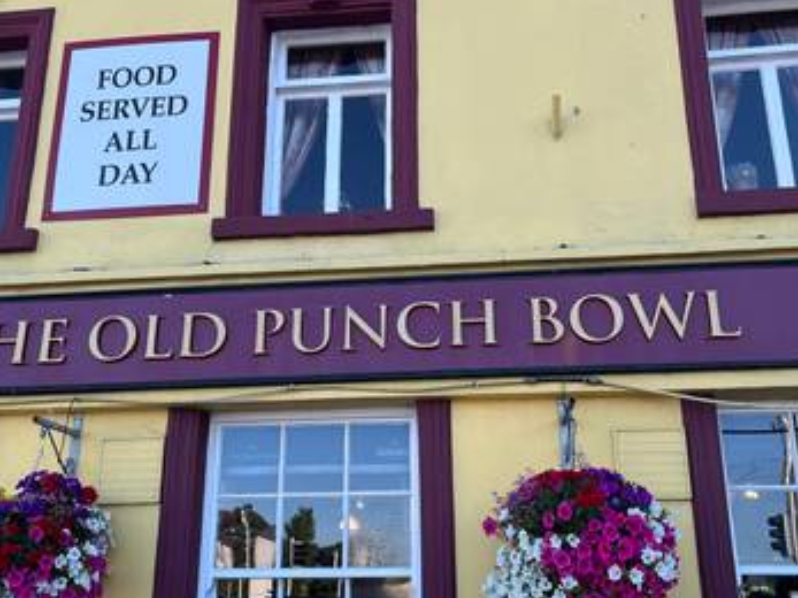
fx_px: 830
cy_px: 317
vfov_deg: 39.6
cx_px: 405
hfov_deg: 51.4
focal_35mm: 36
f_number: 1.6
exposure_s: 1/524
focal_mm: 5.1
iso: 50
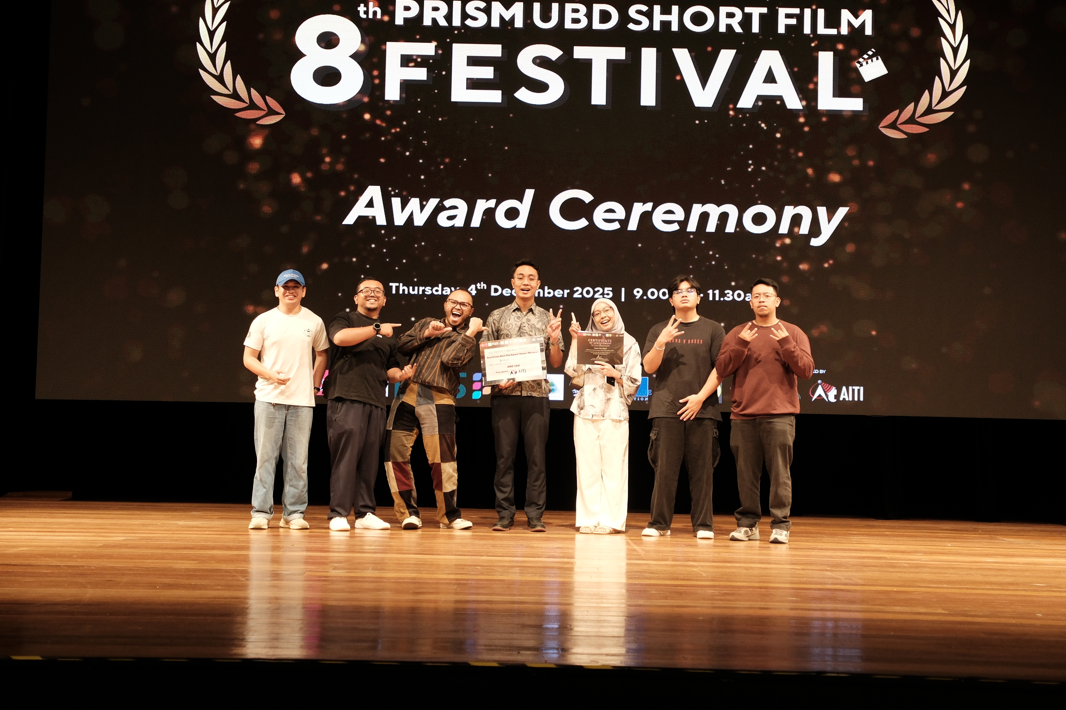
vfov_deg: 21.9
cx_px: 548
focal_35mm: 62
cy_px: 295
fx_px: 1836
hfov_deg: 32.4
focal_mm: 33
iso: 1250
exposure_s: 1/100
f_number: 2.8
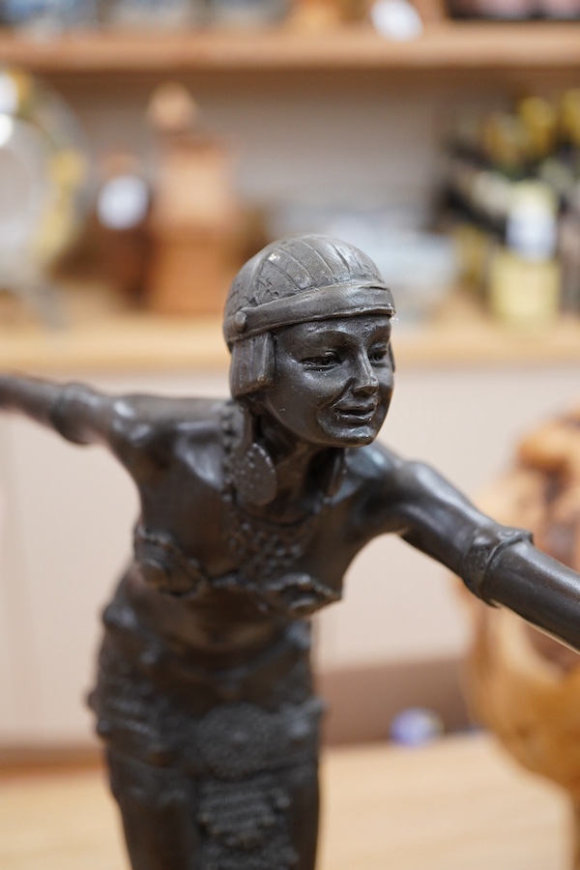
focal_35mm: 45
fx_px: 1087
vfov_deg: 43.6
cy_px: 435
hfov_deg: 29.9
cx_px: 290
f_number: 3.5
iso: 1250
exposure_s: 1/125
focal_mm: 30
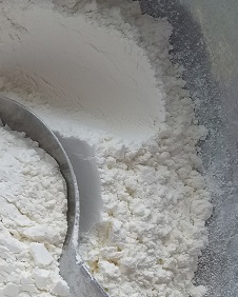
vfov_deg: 26.0
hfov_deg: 18.5
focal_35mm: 72
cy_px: 234
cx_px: -134
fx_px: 633
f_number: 1.9
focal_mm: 3.6
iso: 40
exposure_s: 1/149
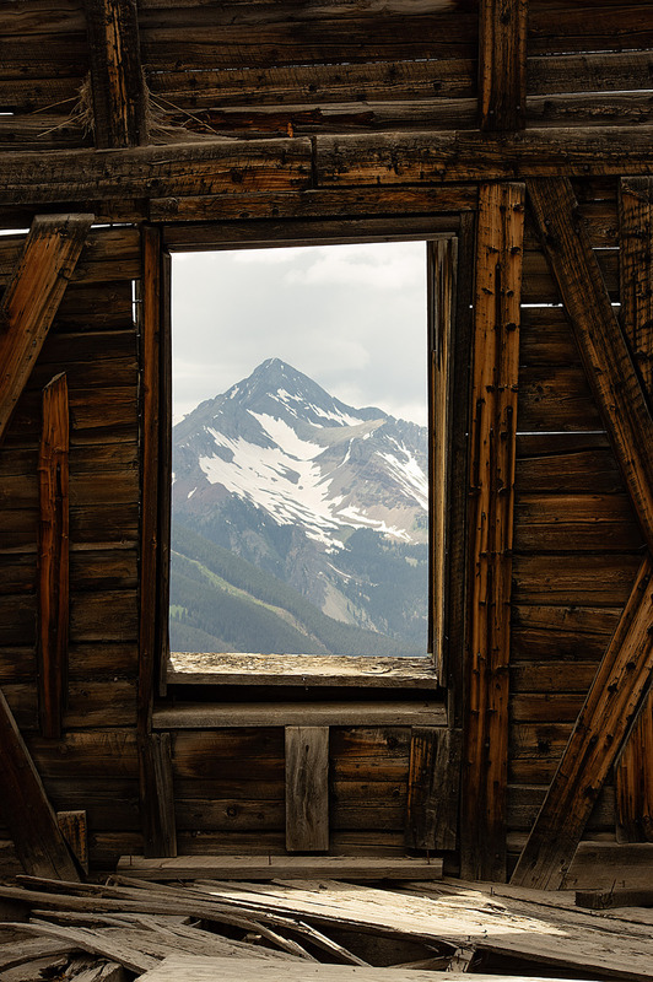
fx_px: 2862
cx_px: 326
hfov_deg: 13.0
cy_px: 491
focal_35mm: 105
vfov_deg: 19.5
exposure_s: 1/40
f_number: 20
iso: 200
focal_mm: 70
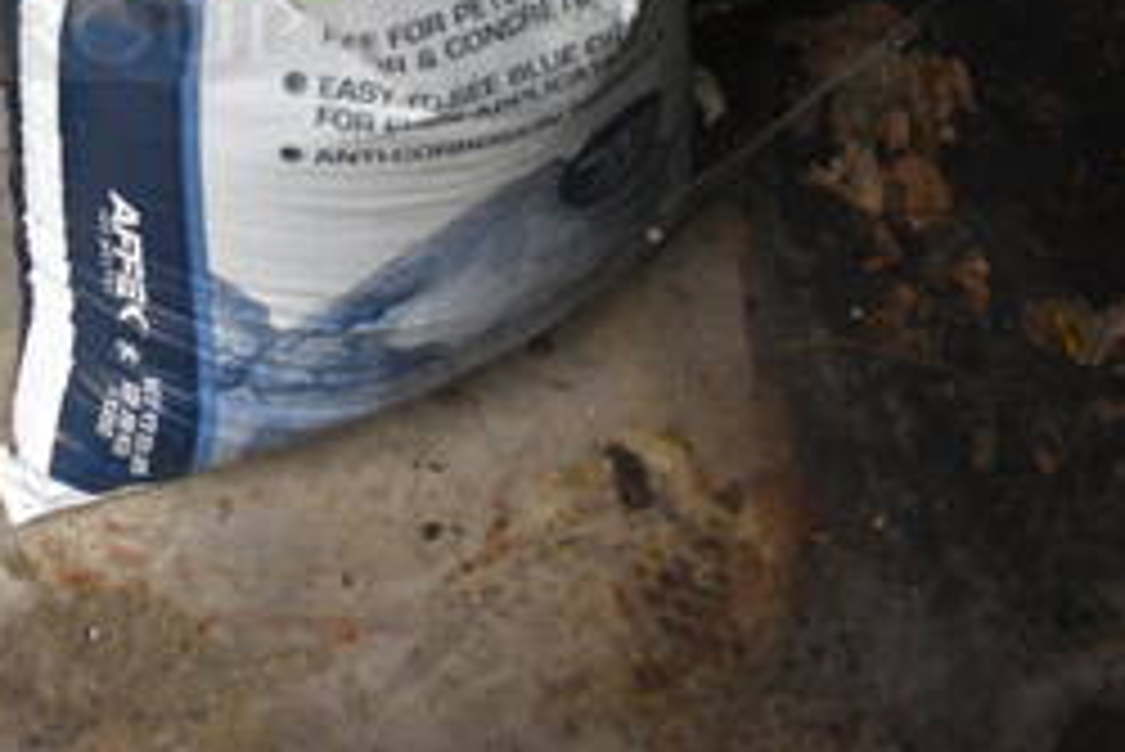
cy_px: -158
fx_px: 2064
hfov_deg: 27.5
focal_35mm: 66
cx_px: -158
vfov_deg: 19.4
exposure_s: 1/125
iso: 2200
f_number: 3.5
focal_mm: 18
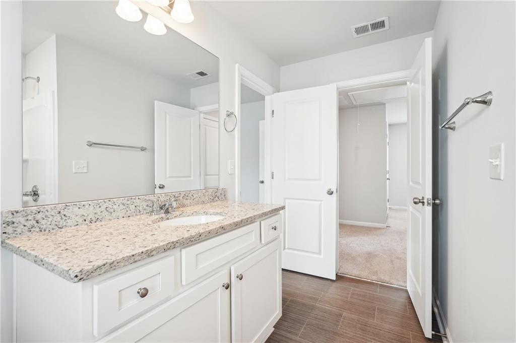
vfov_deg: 73.7
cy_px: 172
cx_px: 258
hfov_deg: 96.8
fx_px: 229
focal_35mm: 16
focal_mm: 16
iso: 400
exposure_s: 1/10
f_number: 8
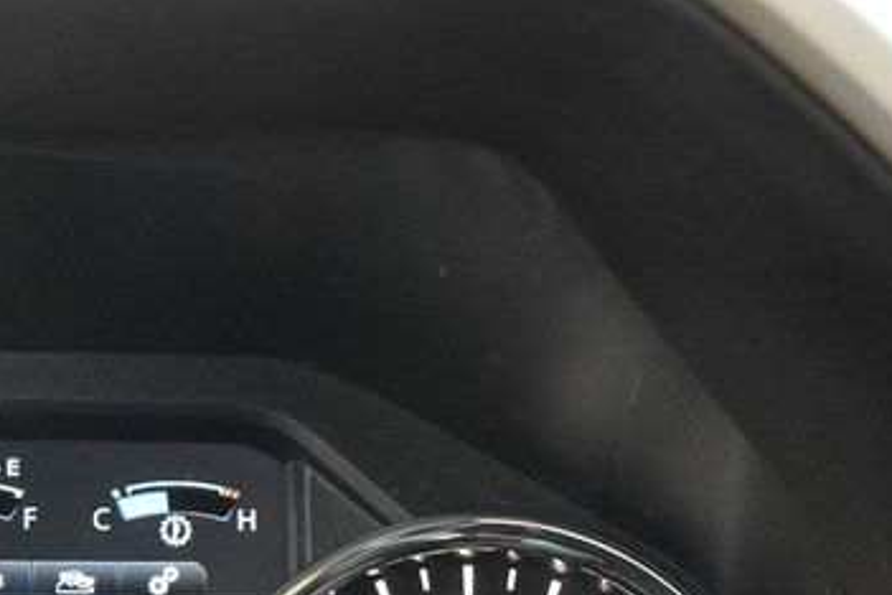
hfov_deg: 21.5
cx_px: 114
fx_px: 2304
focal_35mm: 93
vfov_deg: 14.6
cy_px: 535
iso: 3600
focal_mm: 34
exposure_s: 1/125
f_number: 4.5
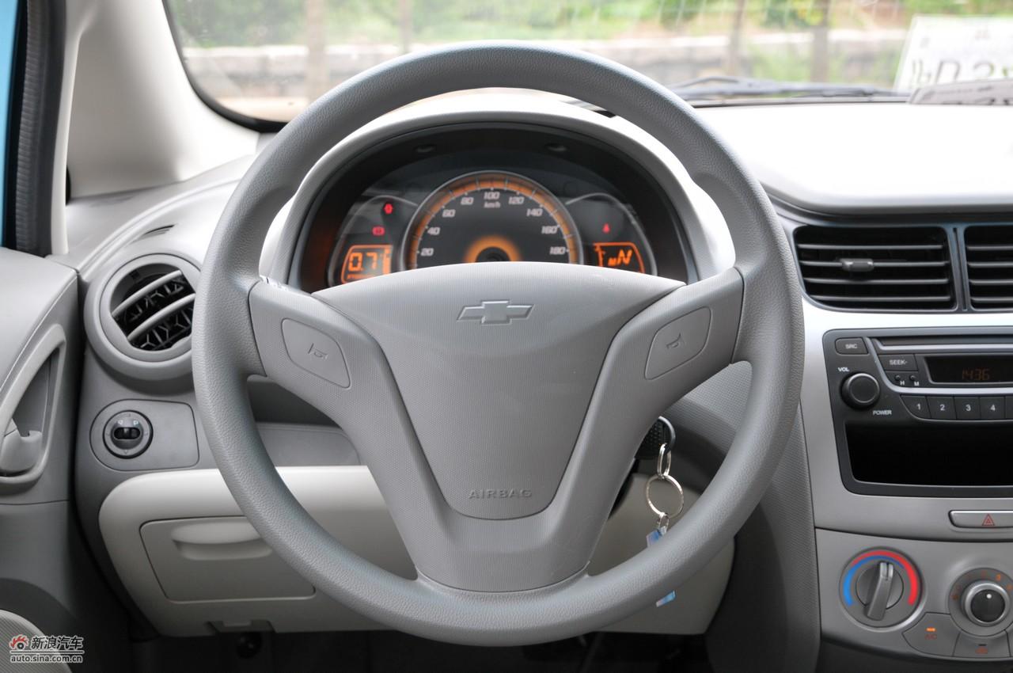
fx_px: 1433
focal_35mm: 51
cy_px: 336
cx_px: 506
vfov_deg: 26.4
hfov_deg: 38.9
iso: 400
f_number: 4.5
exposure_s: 1/50
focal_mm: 34
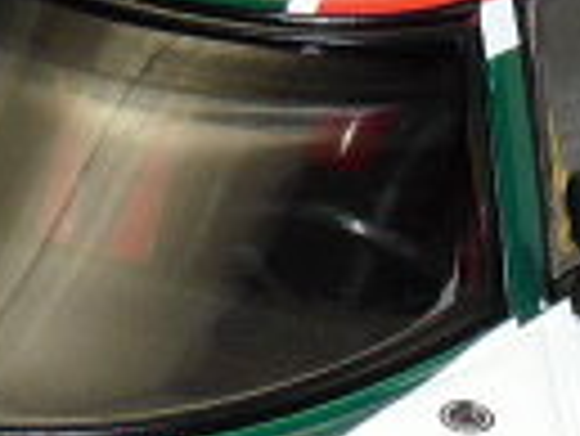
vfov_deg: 2.1
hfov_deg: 2.8
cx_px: 112
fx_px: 11874
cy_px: 315
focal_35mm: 708
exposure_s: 1/40
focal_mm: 14.4
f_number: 3.4
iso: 100
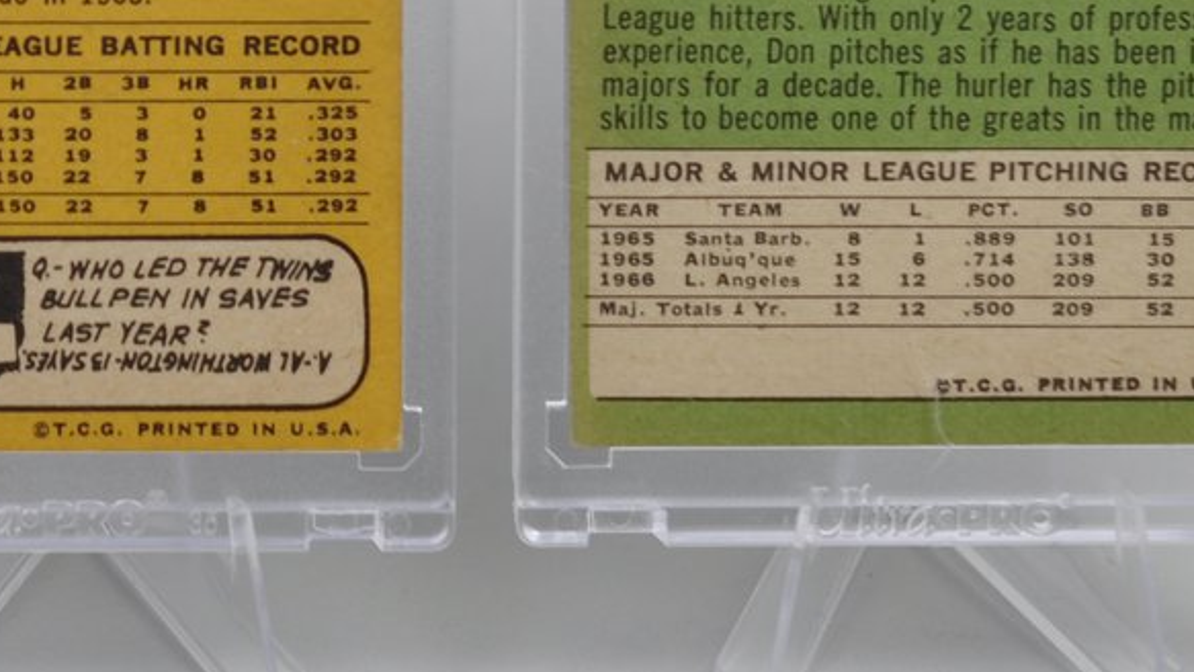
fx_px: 5826
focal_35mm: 184
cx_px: 17
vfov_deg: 6.6
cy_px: -19
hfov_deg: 11.6
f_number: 4.5
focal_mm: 40
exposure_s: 1/80
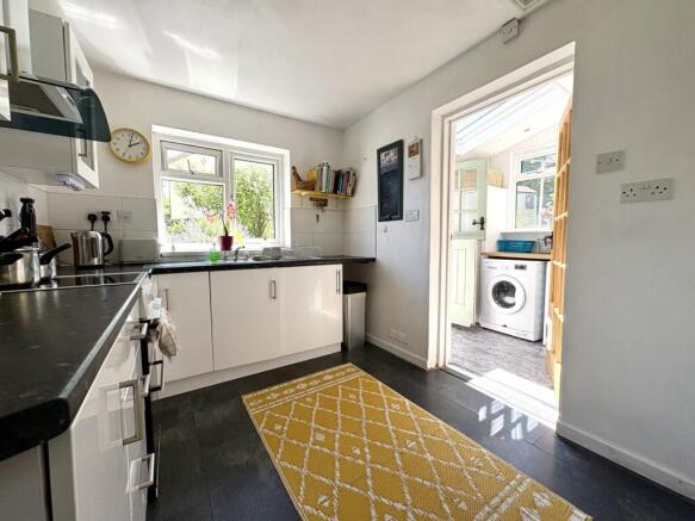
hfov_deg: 102.1
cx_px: 348
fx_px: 281
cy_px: 260
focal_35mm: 14
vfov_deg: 85.7
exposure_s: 1/375
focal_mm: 2.22
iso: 40
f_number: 2.2
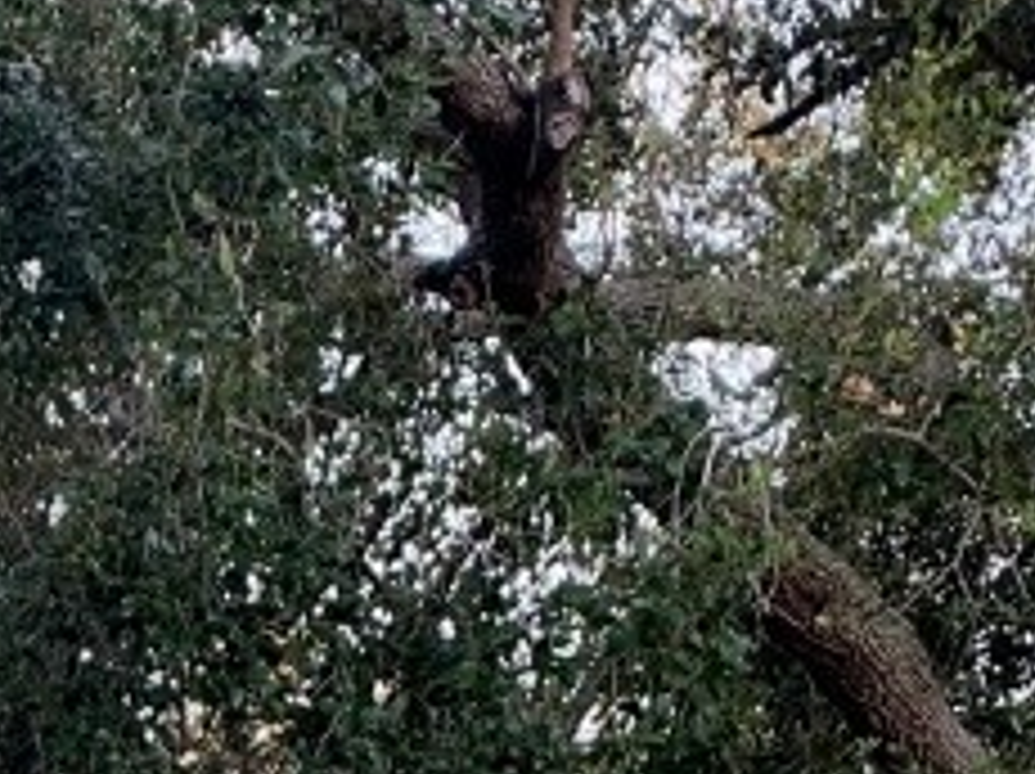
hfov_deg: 16.5
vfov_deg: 11.8
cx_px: -108
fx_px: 3465
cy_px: 1404
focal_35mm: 116
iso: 80
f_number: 1.8
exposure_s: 1/121
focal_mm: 4.25
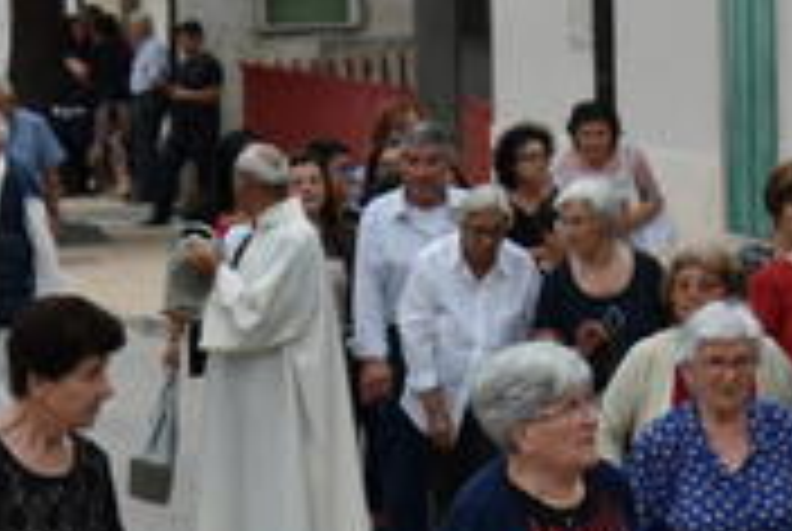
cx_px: 248
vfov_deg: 3.2
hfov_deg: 4.8
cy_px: 414
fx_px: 9366
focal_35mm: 425
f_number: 5
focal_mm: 100
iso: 320
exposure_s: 1/250
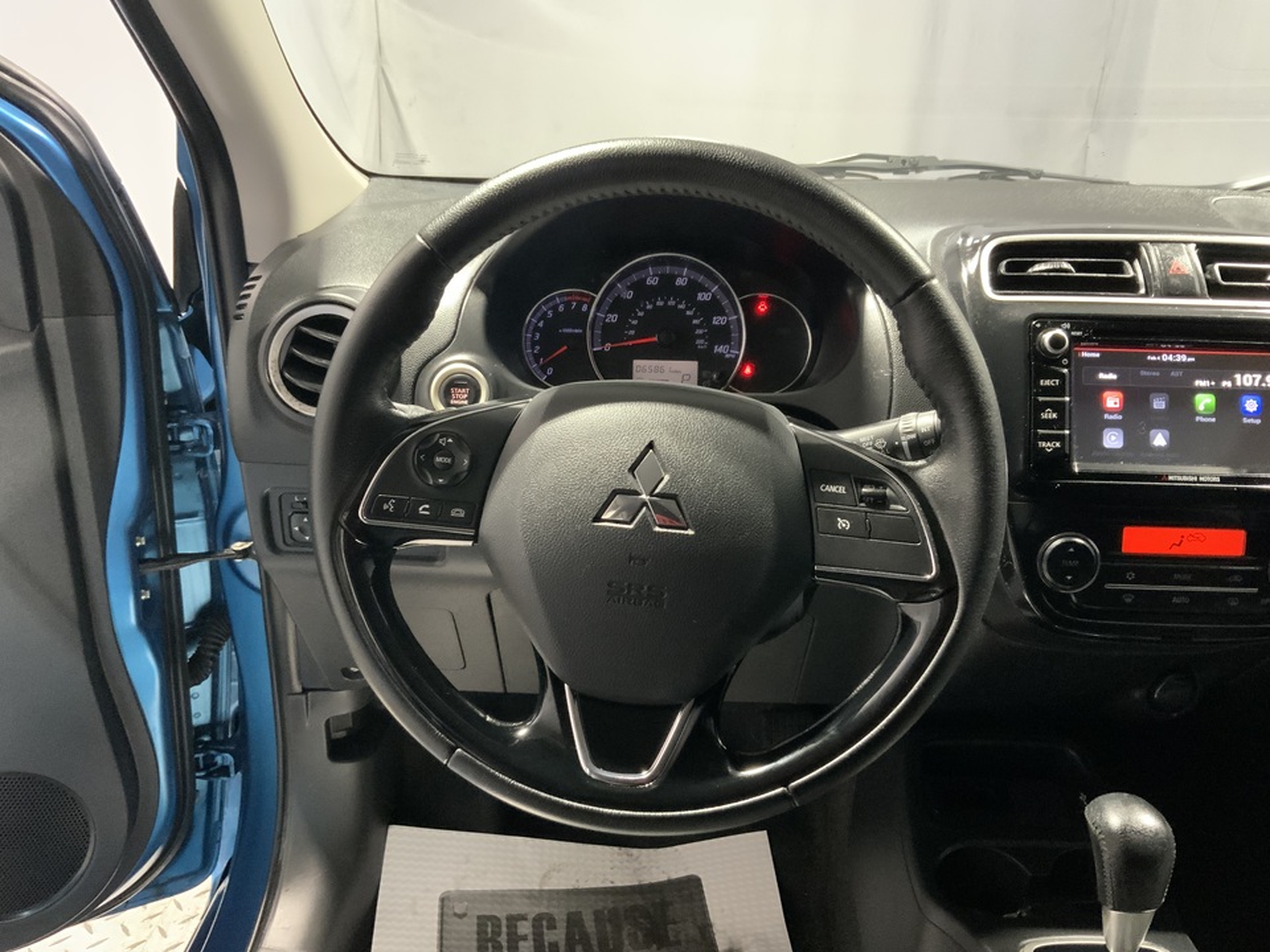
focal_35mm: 29
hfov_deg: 61.7
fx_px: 1064
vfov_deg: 48.2
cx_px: 635
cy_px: 476
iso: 320
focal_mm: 3
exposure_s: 1/40
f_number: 1.8
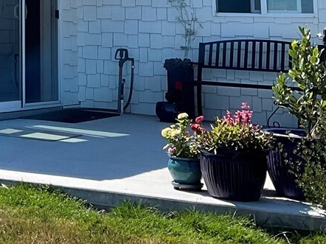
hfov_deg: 17.6
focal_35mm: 105
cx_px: -99
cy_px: -128
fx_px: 988
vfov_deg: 13.3
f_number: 1.8
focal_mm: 3
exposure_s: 1/1912
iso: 16
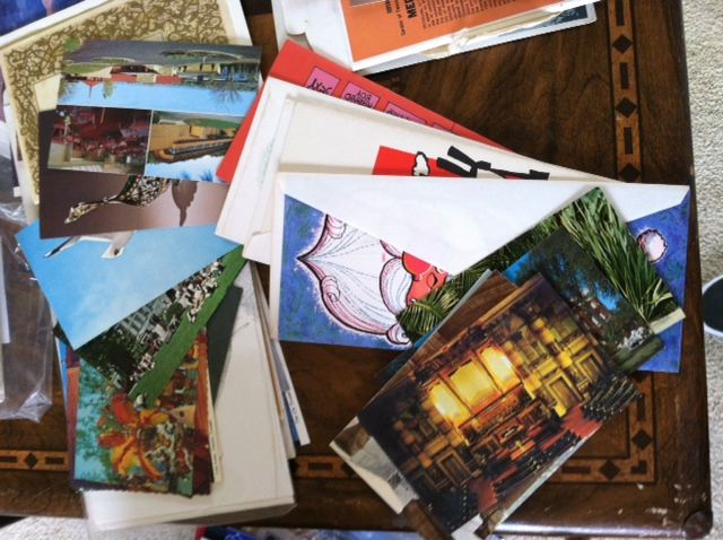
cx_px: 362
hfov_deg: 52.7
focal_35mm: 35
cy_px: 270
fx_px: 730
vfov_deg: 40.6
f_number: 2.8
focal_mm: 3.85
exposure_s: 1/15
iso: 100
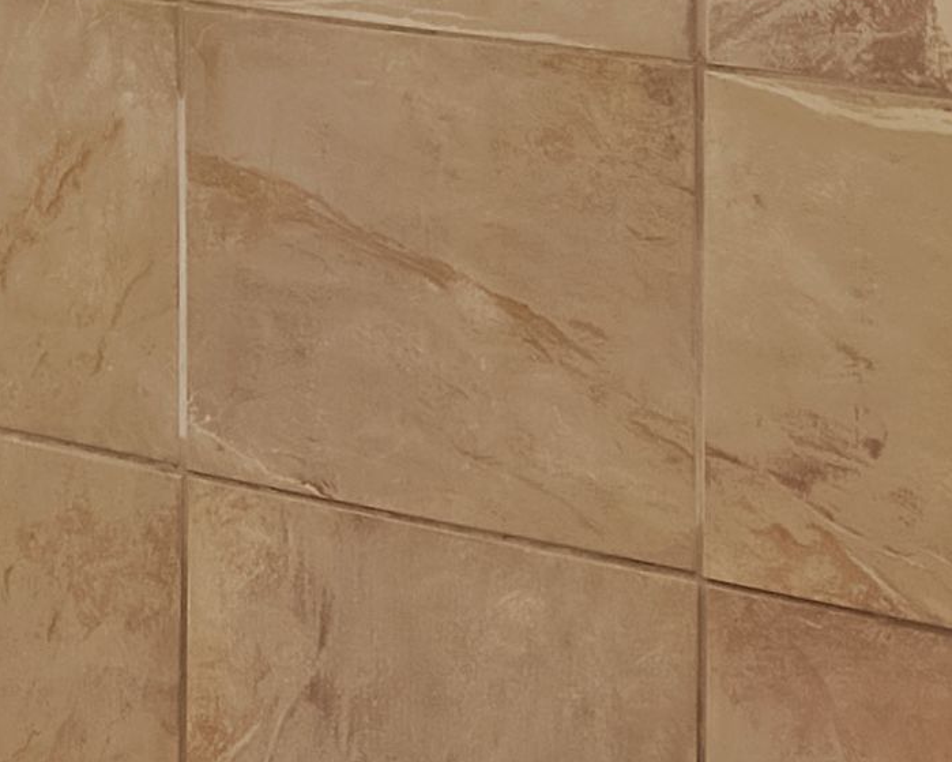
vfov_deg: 17.6
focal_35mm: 67
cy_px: -681
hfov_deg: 24.0
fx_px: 1887
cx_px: -356
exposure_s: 2
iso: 640
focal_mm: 12
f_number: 9
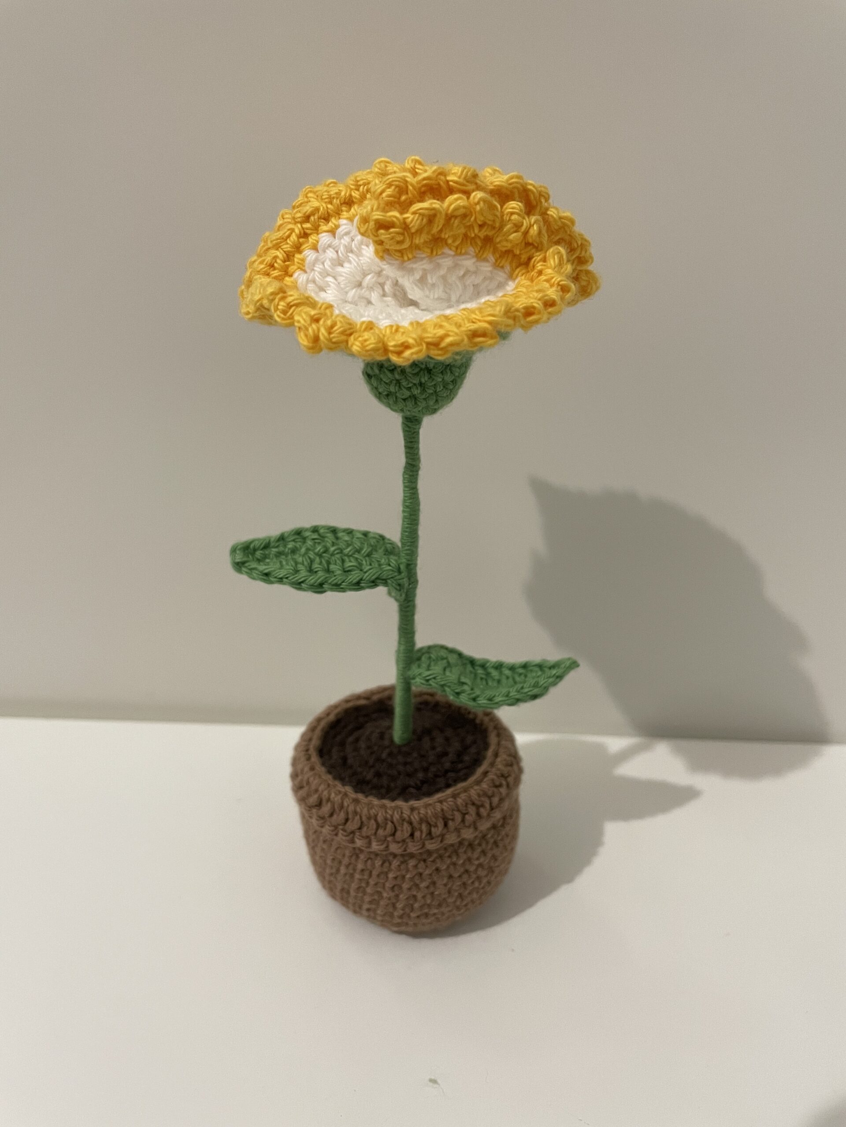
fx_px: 847
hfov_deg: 53.1
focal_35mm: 26
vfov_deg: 67.3
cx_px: 423
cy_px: 564
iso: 400
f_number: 1.6
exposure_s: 1/50
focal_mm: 4.2
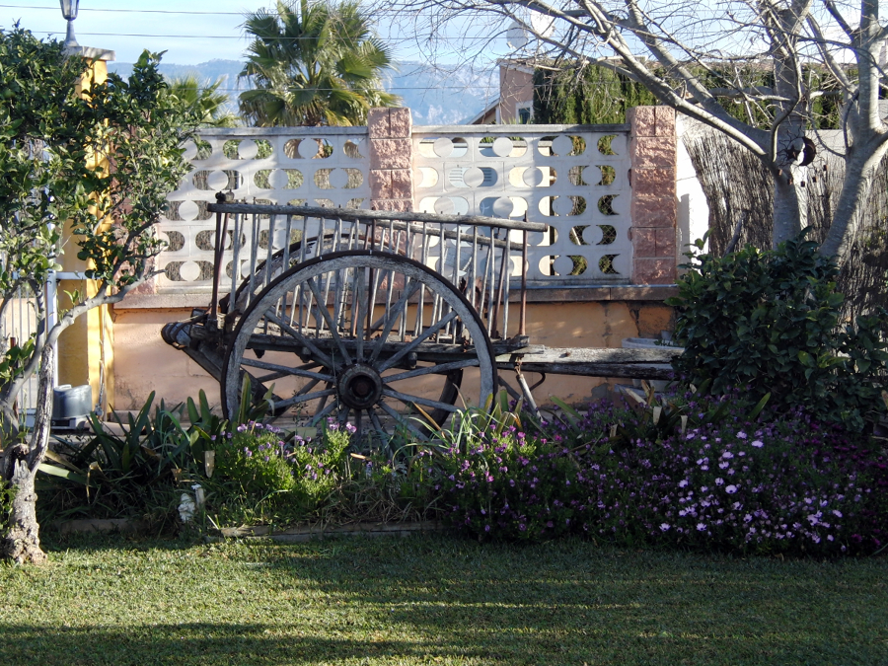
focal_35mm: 93
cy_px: 333
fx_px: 2386
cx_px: 444
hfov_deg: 21.1
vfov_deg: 15.9
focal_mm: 18.8
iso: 100
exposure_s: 1/400
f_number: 3
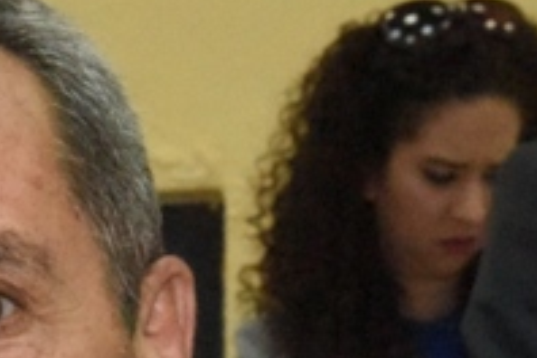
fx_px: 3848
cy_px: 826
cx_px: -496
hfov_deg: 7.7
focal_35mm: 258
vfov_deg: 5.2
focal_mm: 50
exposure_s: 1/250
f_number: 13
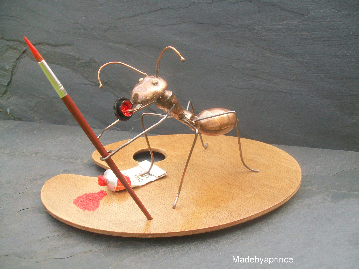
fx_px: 373
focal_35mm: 36
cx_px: 180
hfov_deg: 51.4
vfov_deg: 39.7
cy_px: 134
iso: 64
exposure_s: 1/320
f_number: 2.7
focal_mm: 6
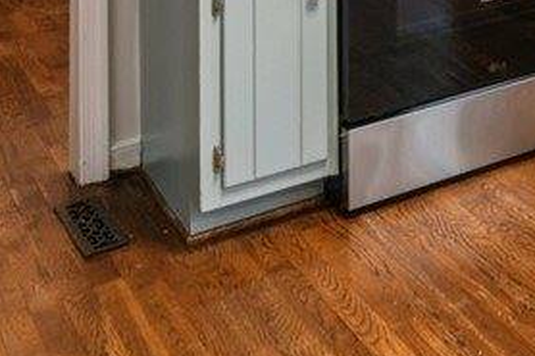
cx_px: 949
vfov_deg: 14.8
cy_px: -326
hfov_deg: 19.7
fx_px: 1158
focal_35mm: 78
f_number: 8
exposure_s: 1/8
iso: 320
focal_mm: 20
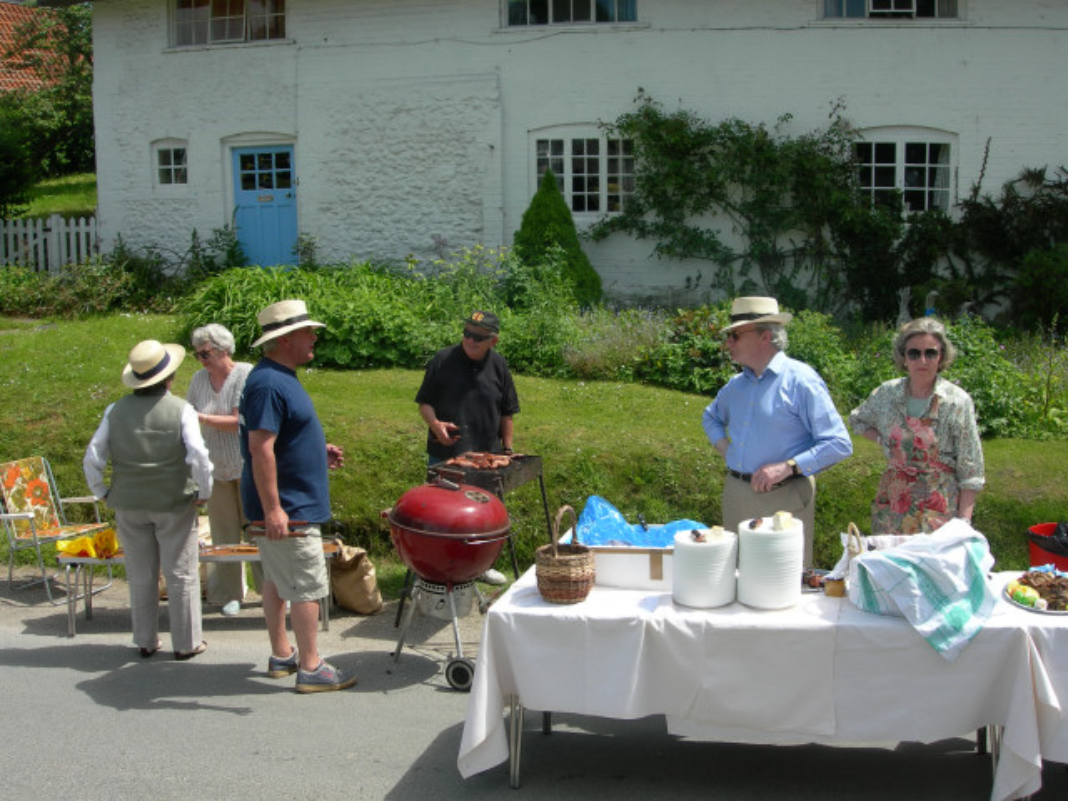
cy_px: 400
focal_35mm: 38
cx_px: 534
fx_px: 1172
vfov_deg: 37.7
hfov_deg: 49.0
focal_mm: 7.8
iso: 50
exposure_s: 1/400
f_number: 4.8
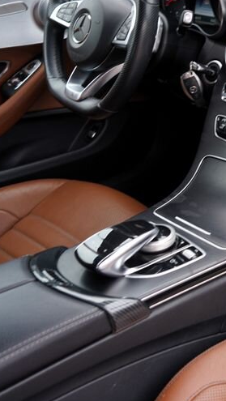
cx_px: 339
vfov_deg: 39.3
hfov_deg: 20.0
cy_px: 129
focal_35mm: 52
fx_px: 553
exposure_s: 1/60
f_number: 4
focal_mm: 24
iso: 100
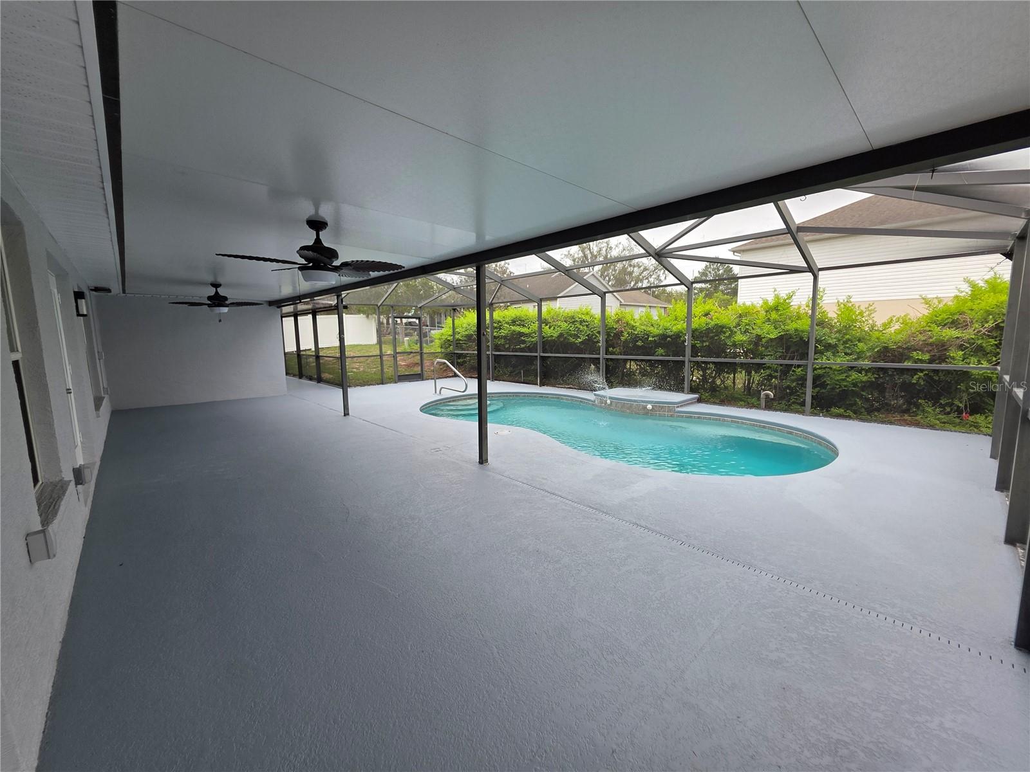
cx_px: 515
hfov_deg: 106.2
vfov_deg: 89.9
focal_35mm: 13
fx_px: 387
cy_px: 386
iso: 40
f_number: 1.9
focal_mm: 2.2
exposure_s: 1/410
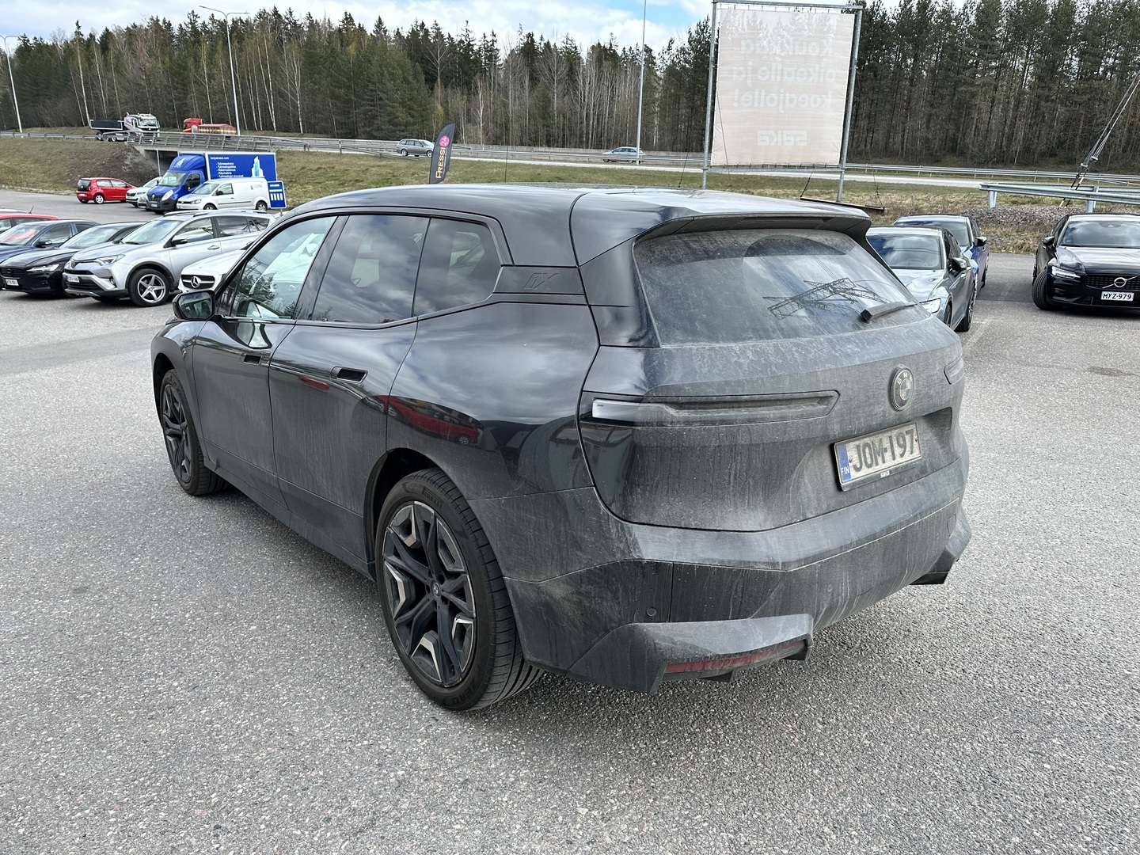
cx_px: 570
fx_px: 790
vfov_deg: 56.8
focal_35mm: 24
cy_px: 428
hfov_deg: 71.6
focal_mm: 6.86
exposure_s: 1/1357
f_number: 1.78
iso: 80
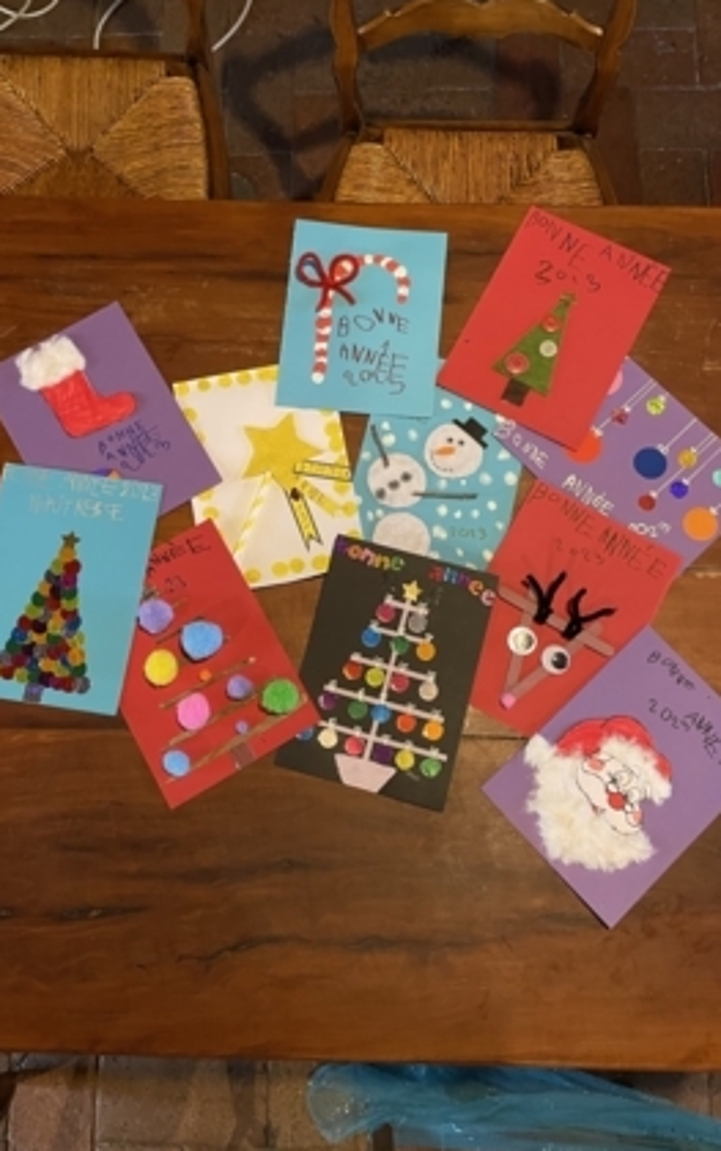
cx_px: 370
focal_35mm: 28
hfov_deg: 44.6
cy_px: 577
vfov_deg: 66.4
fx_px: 879
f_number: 1.6
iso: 500
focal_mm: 4.2
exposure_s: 1/25
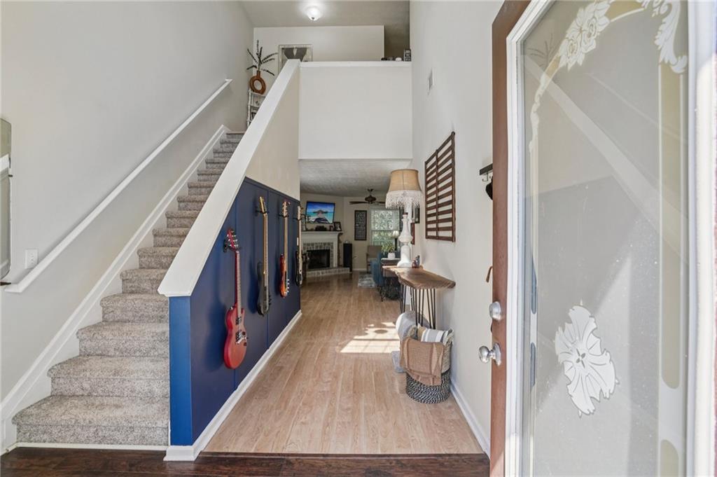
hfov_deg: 96.8
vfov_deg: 73.7
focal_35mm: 16
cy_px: 238
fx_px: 318
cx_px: 358
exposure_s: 1/30
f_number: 8
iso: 400
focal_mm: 16
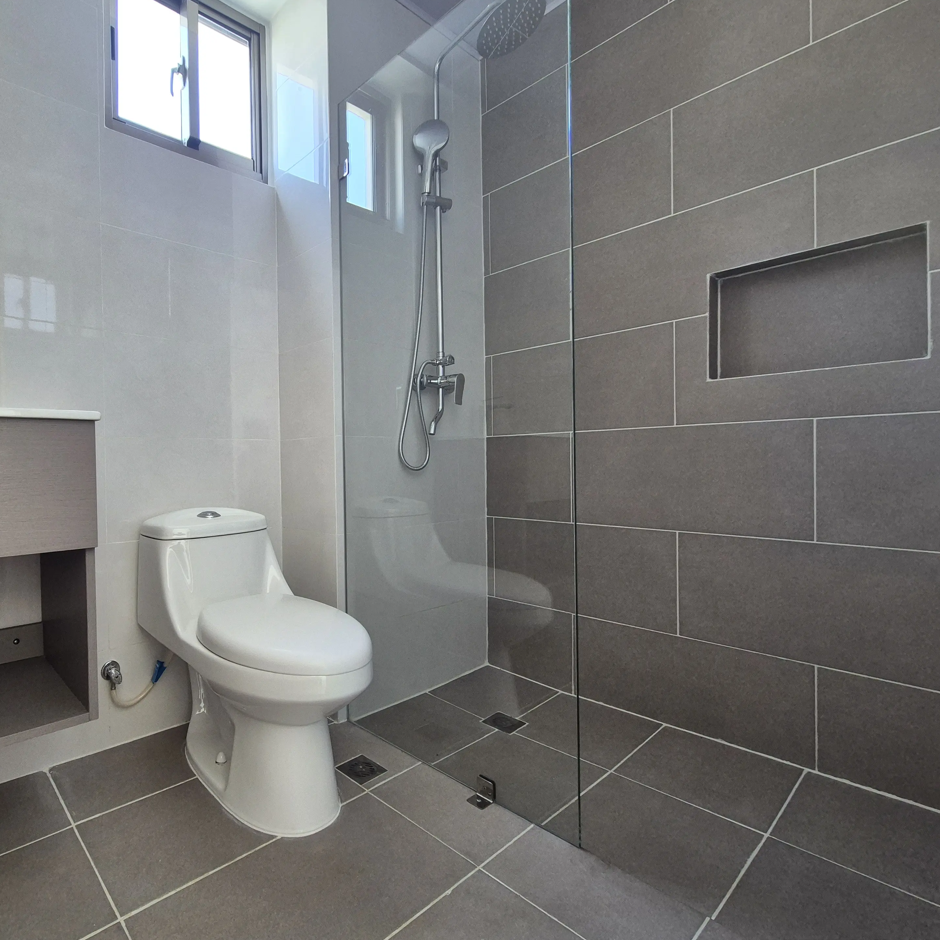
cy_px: 476
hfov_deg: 83.7
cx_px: 295
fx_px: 492
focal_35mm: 16
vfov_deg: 87.4
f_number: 2.2
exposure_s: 1/100
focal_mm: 2.2
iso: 250
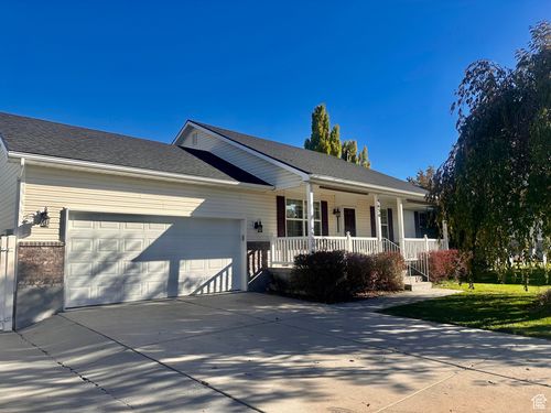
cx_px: 276
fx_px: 382
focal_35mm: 24
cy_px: 206
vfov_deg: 56.8
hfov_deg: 71.6
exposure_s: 1/3861
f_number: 1.78
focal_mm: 6.86
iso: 80
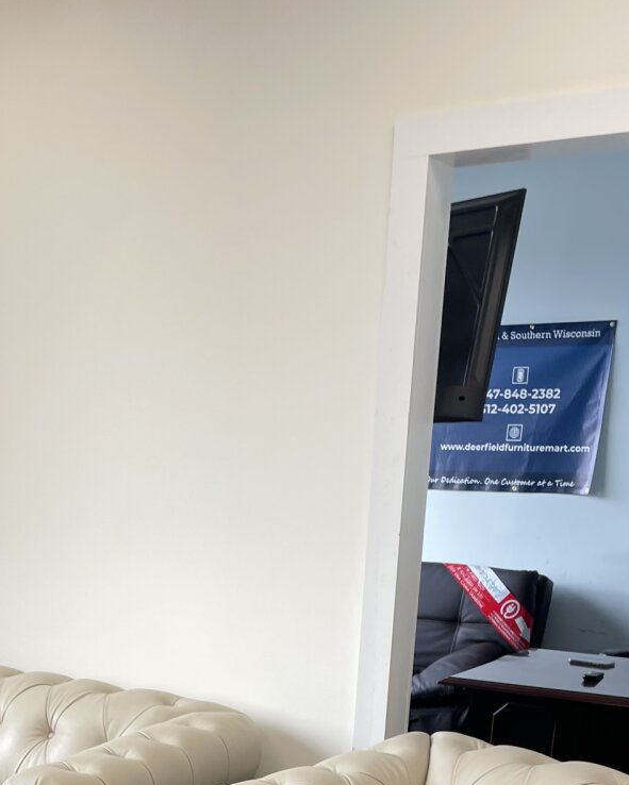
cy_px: 822
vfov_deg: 31.1
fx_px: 1279
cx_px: 136
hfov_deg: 27.1
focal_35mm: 55
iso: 40
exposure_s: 1/63
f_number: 1.6
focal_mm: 4.2
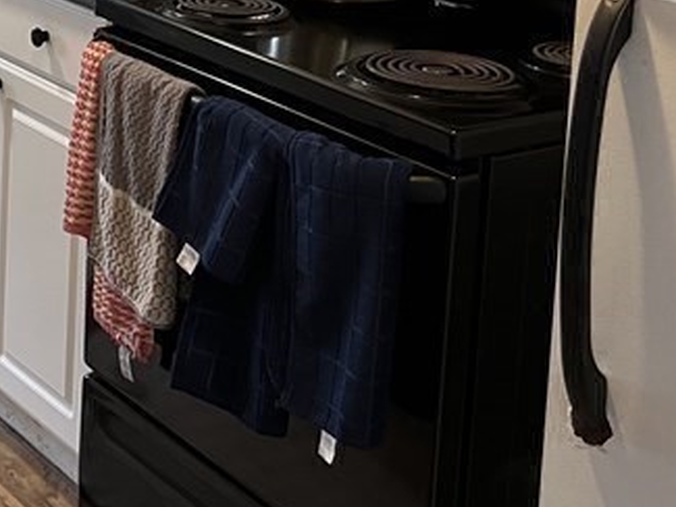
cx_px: 62
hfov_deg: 23.2
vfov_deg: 17.0
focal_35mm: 82
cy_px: -150
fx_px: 1602
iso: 100
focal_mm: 5.7
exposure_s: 1/60
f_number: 1.5
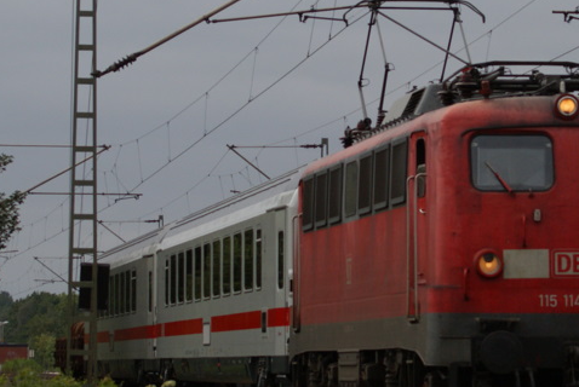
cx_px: 356
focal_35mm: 241
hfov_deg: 8.5
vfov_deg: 5.7
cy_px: 148
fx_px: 3882
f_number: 7.1
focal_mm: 75
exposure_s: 1/640
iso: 200
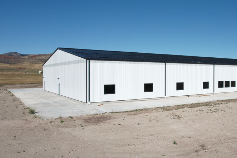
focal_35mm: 34
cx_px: 171
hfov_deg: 53.9
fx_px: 224
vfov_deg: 38.8
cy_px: 73
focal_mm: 8.38
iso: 100
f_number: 2.8
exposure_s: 1/3000
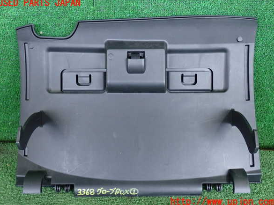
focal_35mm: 39
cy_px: 102
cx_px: 136
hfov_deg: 47.9
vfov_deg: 36.8
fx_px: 309
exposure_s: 1/125
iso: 640
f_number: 2.7
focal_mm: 6.83
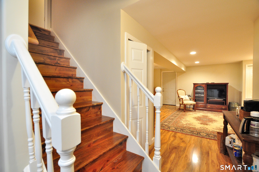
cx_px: 130
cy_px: 86
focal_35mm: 15
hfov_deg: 100.5
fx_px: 108
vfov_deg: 77.2
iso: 1250
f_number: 5
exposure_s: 1/20
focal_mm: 10
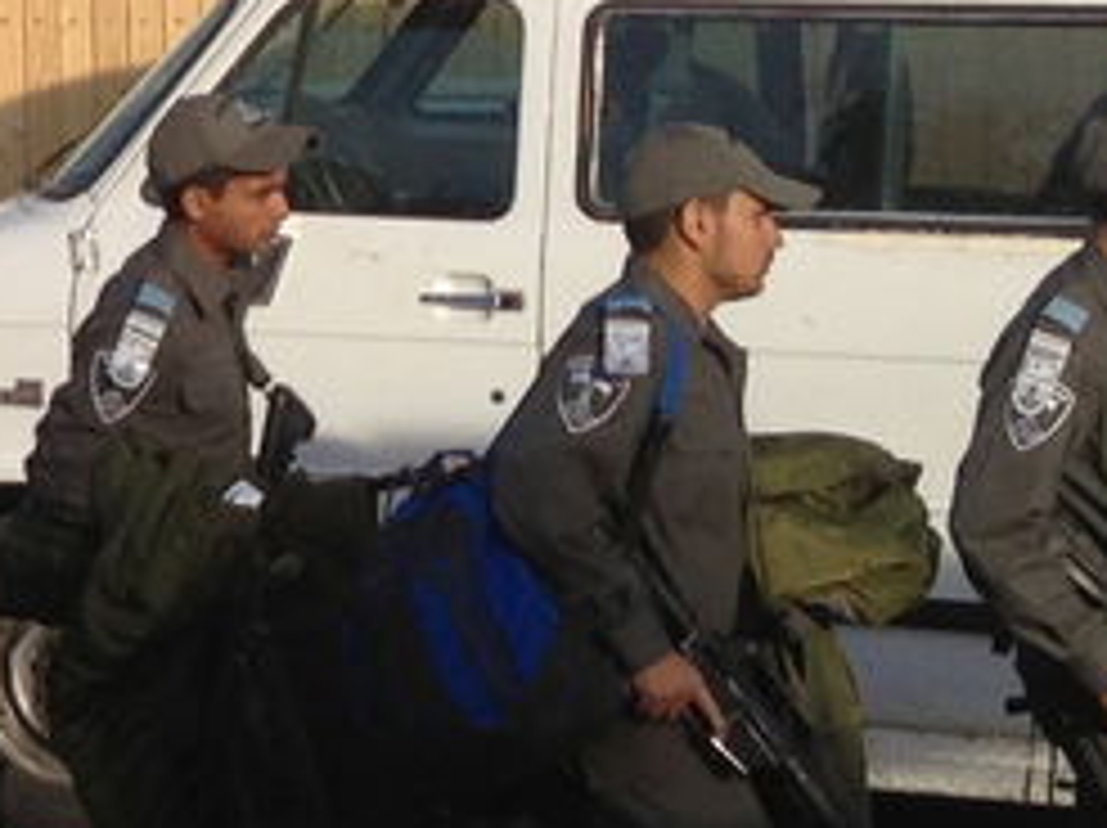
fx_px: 6006
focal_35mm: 188
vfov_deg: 7.8
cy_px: 4
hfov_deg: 9.9
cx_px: -1008
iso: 50
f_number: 2.4
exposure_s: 1/775
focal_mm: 4.13
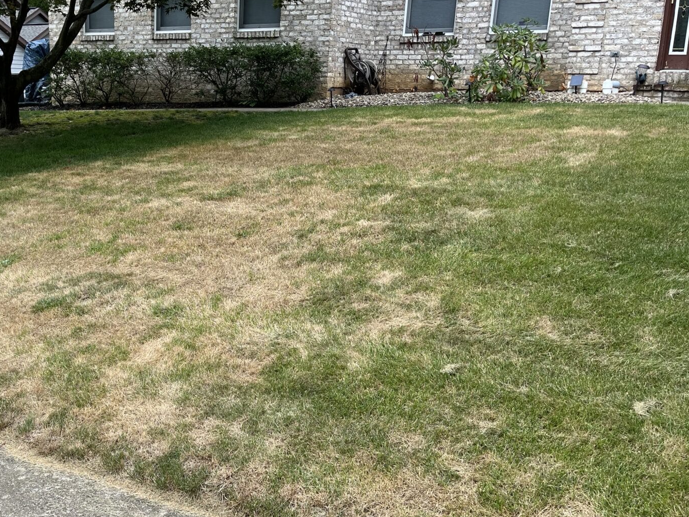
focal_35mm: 39
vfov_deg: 36.7
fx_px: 776
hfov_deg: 46.9
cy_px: 302
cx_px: 216
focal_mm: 5.1
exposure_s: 1/635
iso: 50
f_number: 1.6
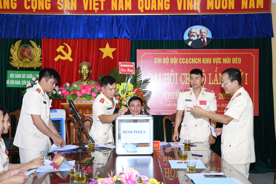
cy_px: 93
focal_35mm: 52
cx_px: 141
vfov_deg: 26.0
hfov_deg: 38.2
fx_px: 399
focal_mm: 34
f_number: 4.2
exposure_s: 1/200
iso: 500
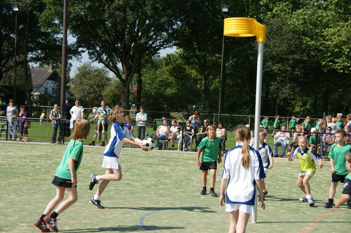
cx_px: 176
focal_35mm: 75
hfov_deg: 27.0
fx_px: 731
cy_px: 116
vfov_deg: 18.2
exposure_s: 1/500
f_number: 5.6
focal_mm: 50
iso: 100
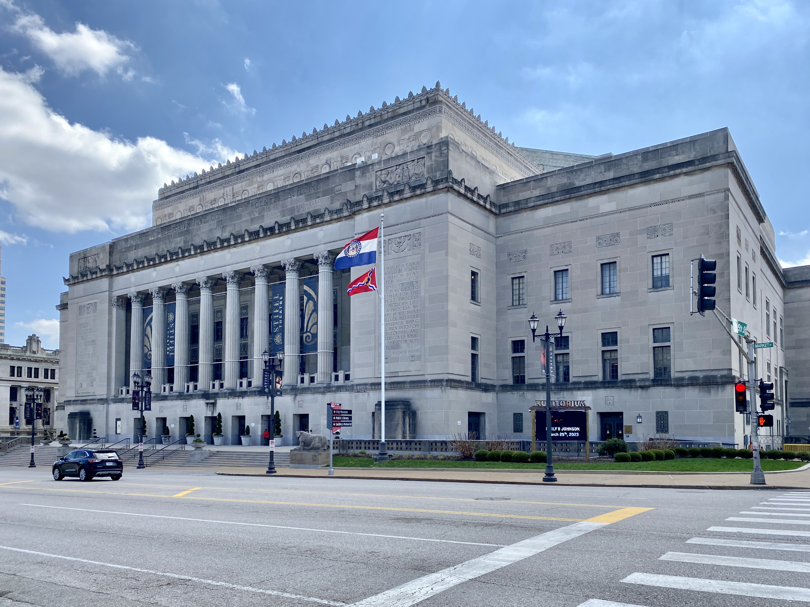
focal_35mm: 26
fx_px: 608
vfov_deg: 53.1
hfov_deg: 67.3
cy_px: 304
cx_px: 405
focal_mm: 4.25
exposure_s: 1/2463
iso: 32
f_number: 1.8
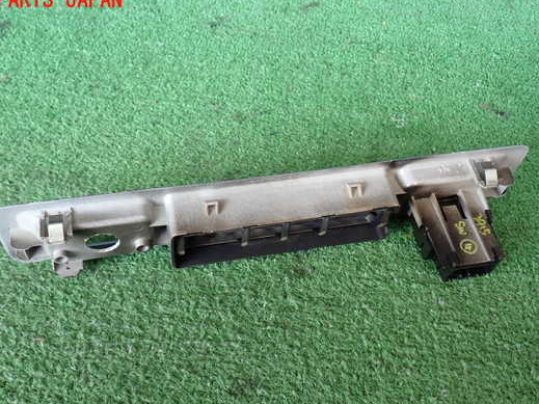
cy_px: 221
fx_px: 576
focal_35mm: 37
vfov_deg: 38.6
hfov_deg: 50.1
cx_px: 245
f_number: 2.4
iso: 160
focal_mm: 5.79
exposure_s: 1/60
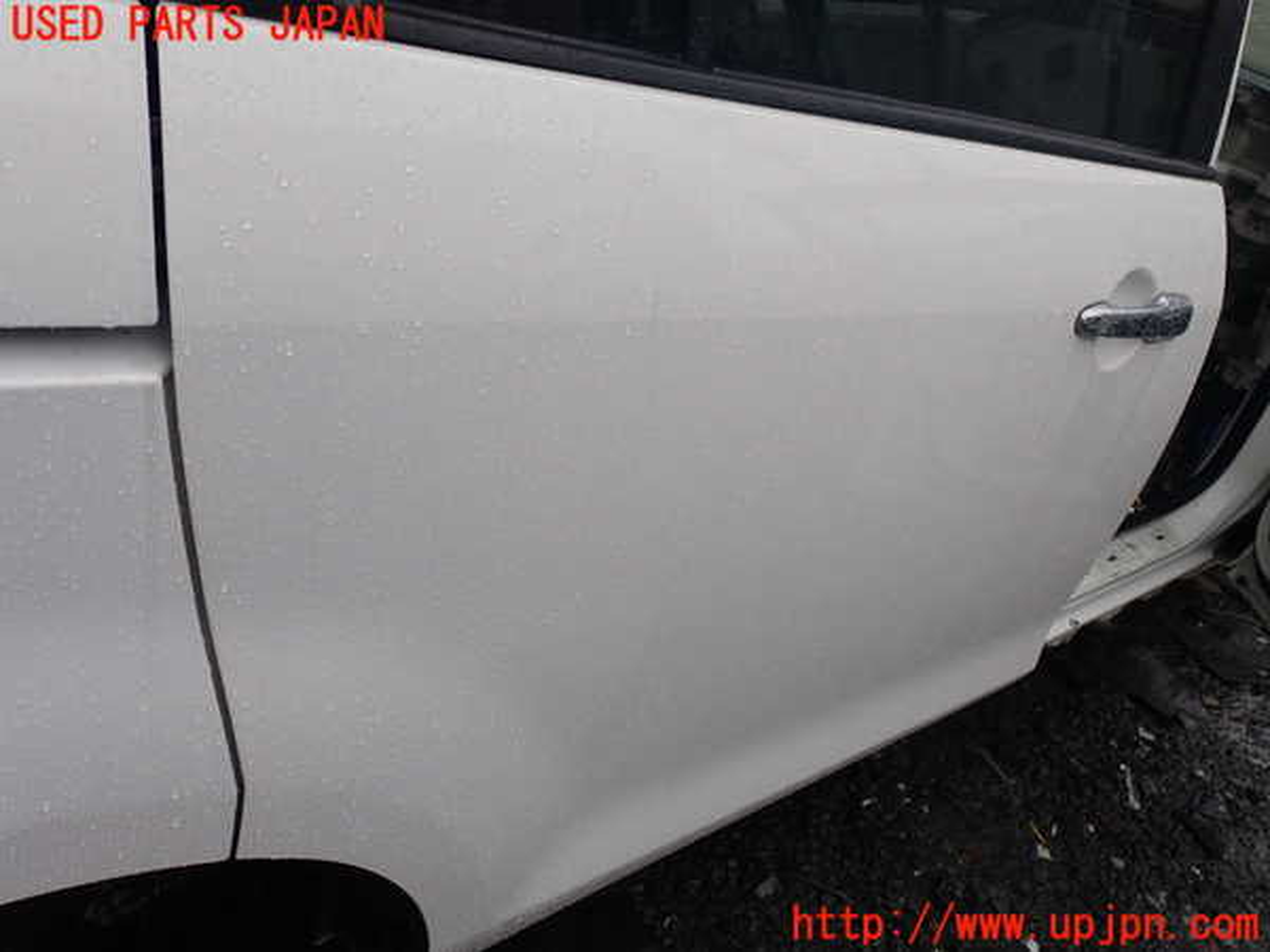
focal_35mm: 30
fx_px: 1101
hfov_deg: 60.0
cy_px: 476
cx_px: 635
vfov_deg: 46.8
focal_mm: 5.4
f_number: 3.2
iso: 100
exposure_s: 1/125
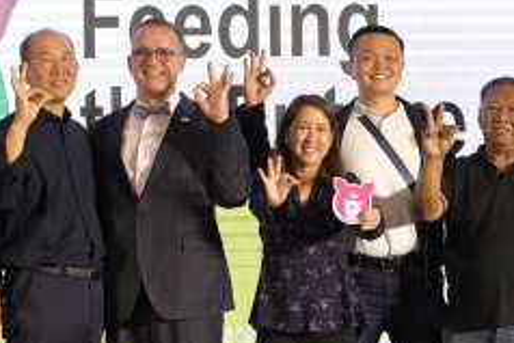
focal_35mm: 133
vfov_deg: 10.3
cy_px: 180
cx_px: 75
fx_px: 1900
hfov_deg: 15.3
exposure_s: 1/200
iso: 500
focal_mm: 35
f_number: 2.5
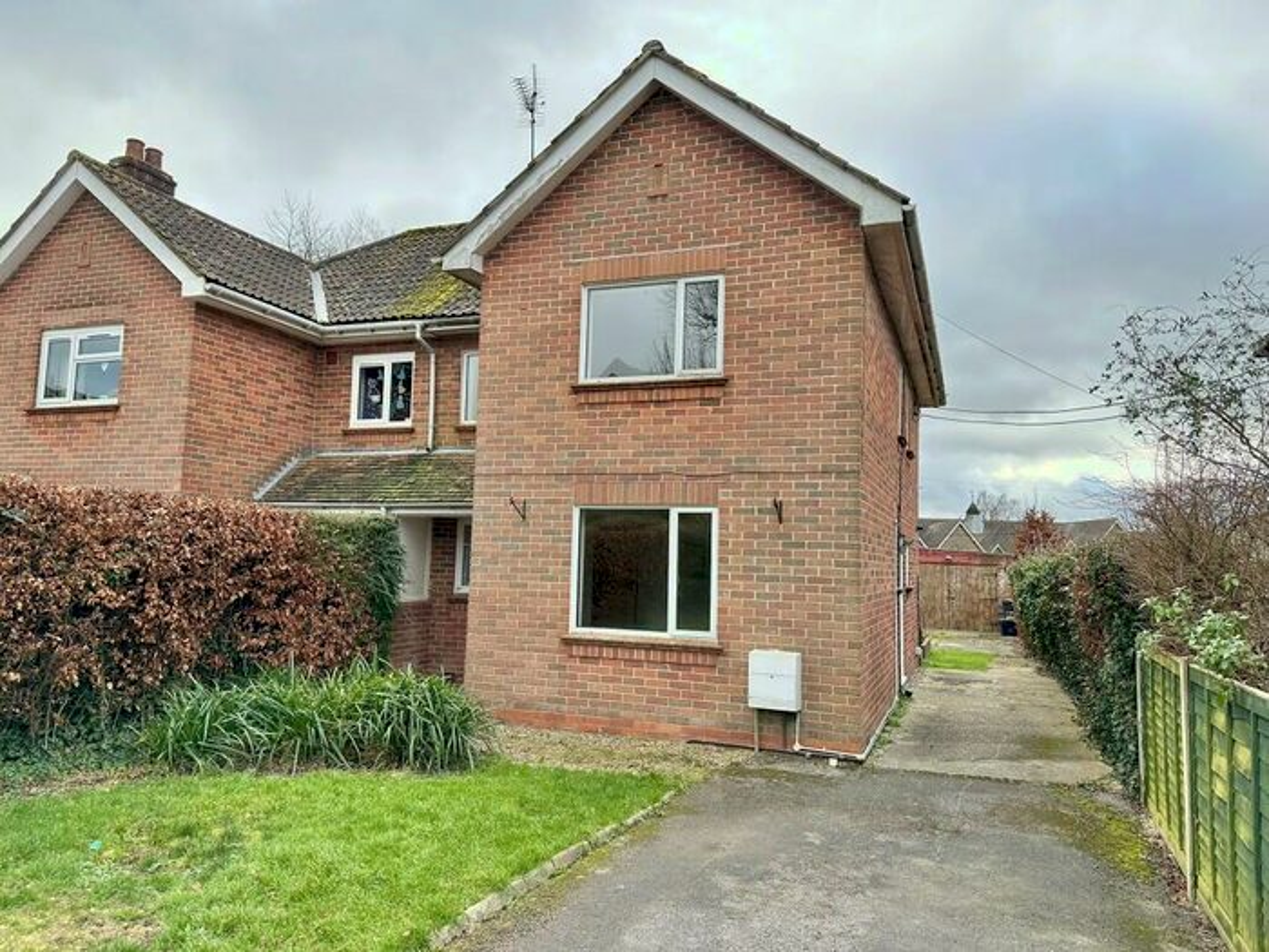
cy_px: 476
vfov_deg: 56.8
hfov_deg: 71.6
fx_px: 880
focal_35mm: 24
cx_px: 634
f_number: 1.78
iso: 80
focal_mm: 6.86
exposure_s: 1/709
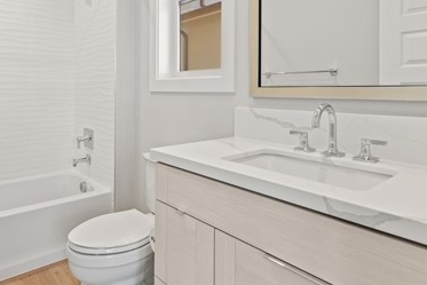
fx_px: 285
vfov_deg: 52.2
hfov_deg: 71.7
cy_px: 96
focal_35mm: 24
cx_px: 144
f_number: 6.3
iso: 250
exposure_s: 1/13
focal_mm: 14
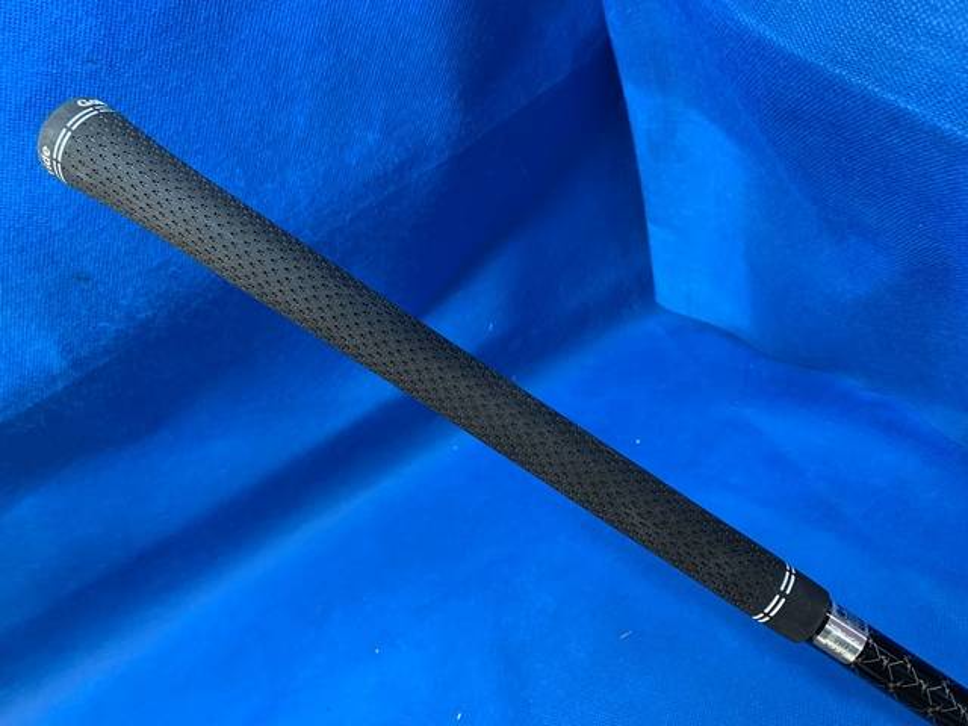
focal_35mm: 26
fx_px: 727
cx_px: 484
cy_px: 363
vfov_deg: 53.1
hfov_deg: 67.3
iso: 125
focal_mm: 4.25
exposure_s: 1/60
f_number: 1.8
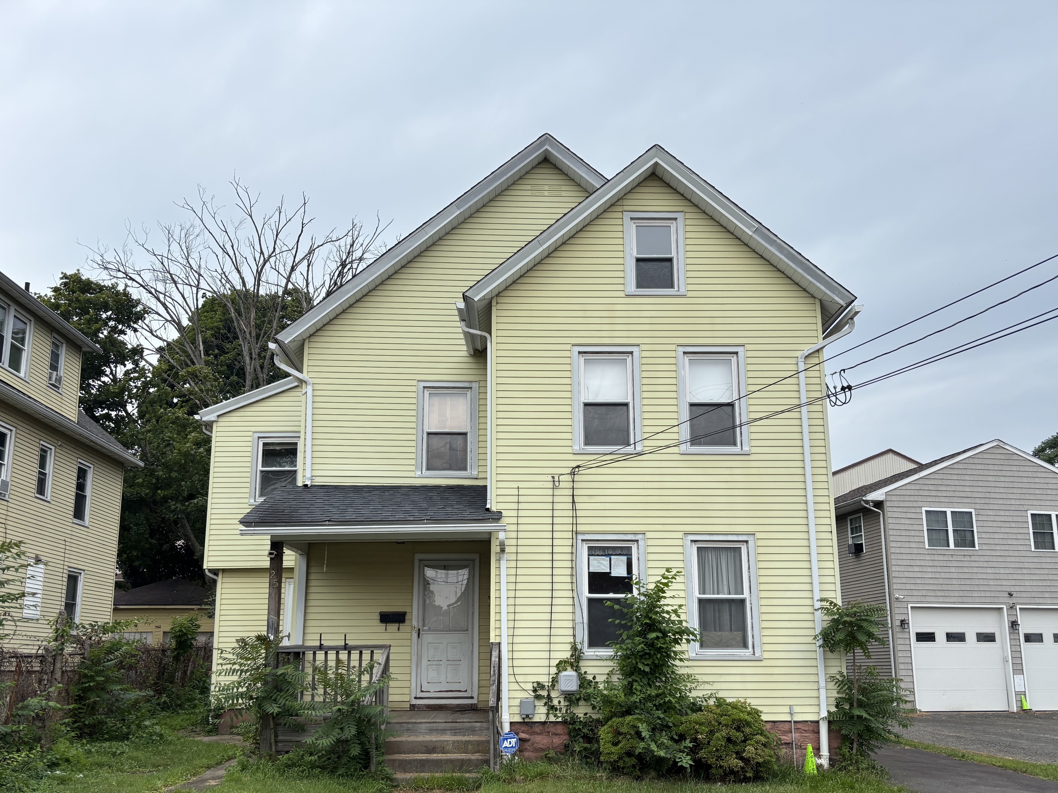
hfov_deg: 58.4
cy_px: 469
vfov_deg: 45.2
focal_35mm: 31
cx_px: 530
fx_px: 947
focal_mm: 5.96
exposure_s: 1/1477
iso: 50
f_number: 1.6
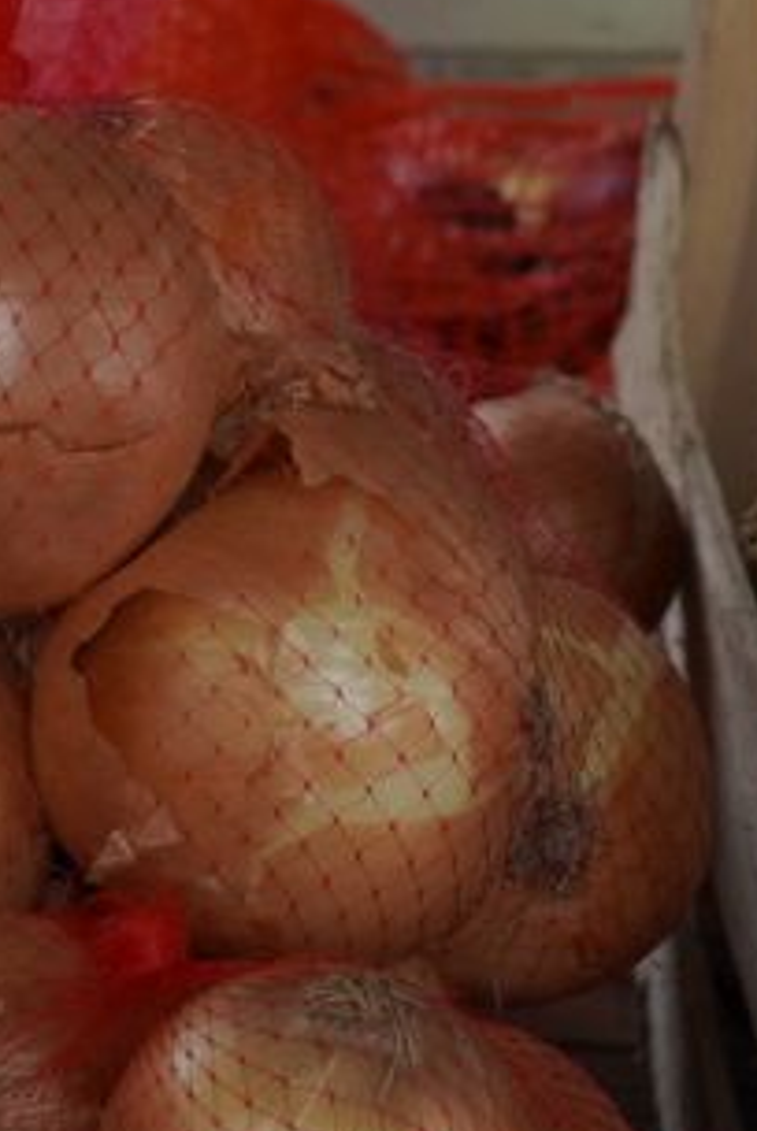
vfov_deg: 11.1
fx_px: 5764
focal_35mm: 183
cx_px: -532
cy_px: 1064
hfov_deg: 7.3
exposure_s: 1/250
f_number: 4
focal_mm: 25.1
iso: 400
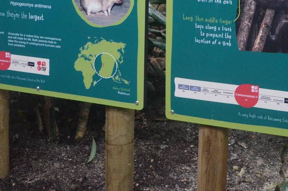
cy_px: -29
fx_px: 712
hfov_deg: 22.8
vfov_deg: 14.8
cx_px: 168
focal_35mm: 89
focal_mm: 25
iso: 2500
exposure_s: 1/100
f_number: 5
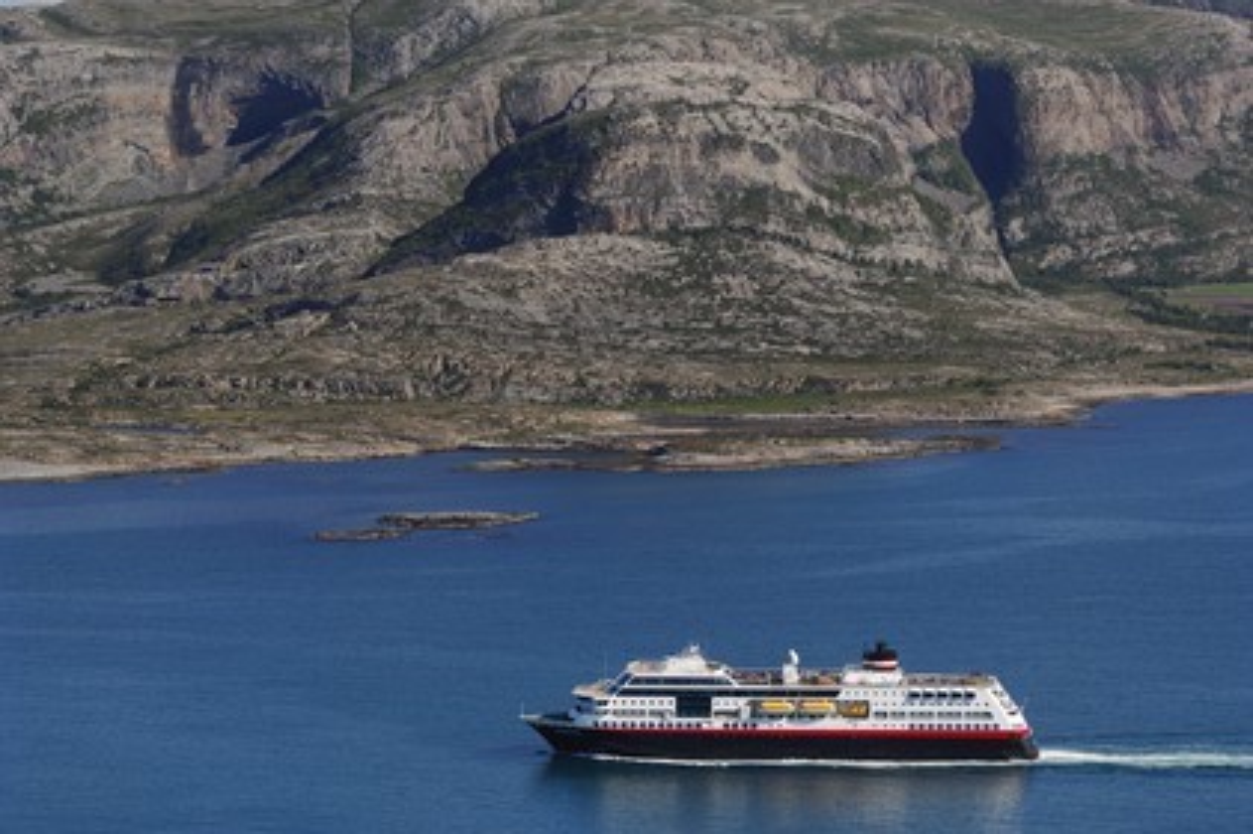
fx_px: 5112
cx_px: 626
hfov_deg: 14.0
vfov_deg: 9.3
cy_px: 417
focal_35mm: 147
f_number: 3.5
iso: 100
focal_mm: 98
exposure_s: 1/1500
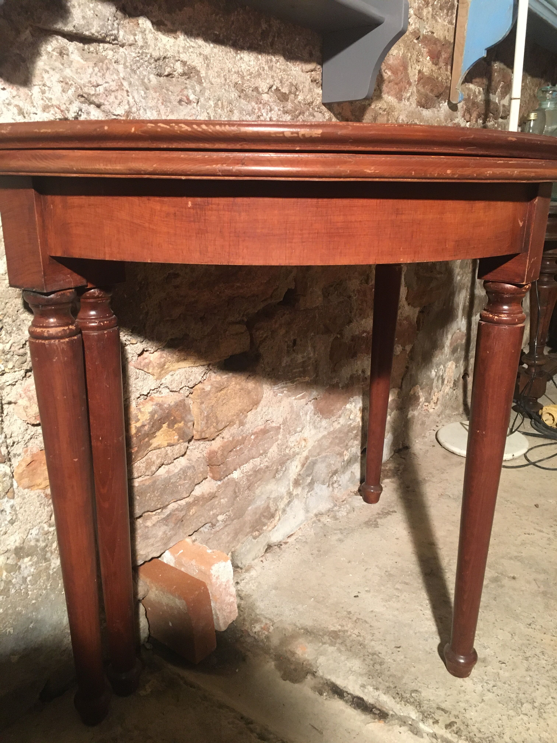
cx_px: 278
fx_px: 622
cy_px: 372
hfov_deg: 48.2
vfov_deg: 61.7
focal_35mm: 29
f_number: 2.2
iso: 200
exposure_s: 1/17
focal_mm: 4.15
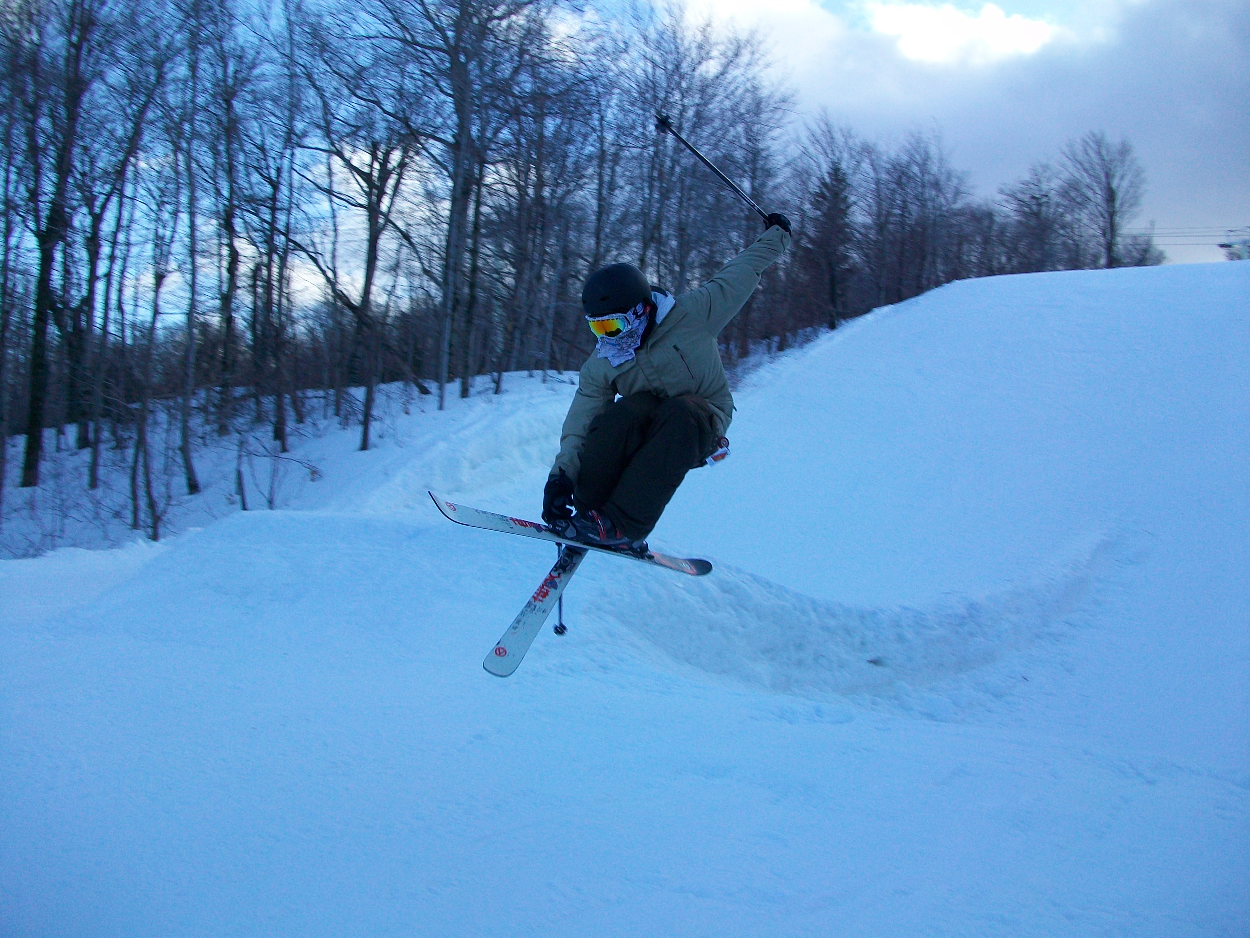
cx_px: 625
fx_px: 1156
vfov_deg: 44.2
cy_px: 469
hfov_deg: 56.8
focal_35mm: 32
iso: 64
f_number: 2.8
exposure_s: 1/400
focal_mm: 5.7
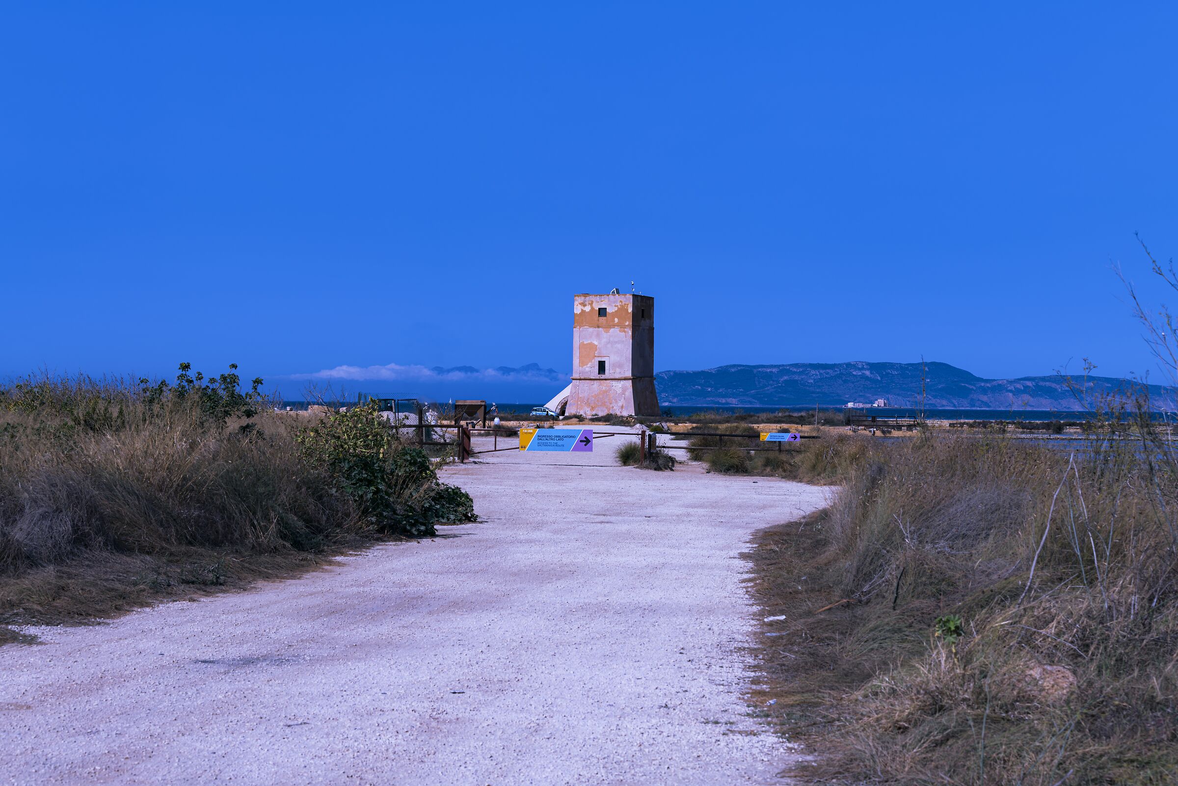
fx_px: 2618
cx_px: 589
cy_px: 393
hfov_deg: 25.4
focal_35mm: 80
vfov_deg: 17.1
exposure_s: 1/125
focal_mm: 80
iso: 100
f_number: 11
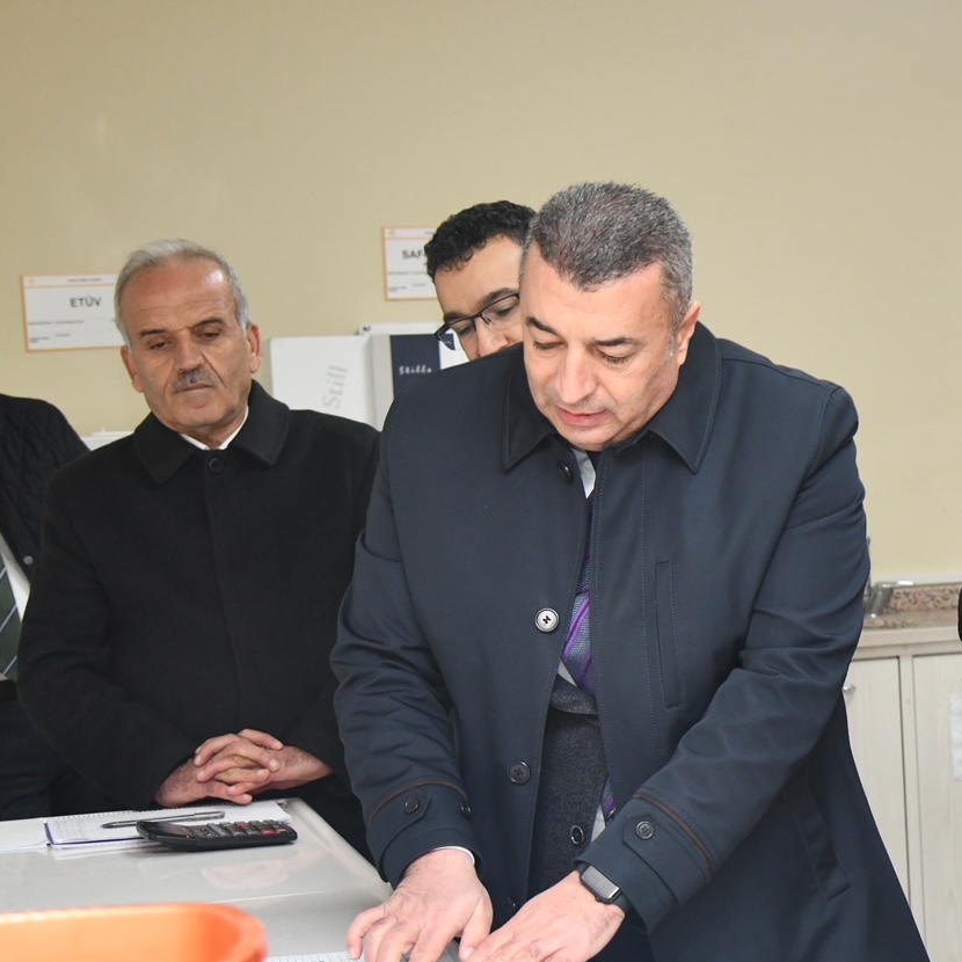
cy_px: 599
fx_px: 2924
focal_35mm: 93
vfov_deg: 18.7
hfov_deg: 17.8
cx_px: 1151
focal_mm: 44
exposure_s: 1/100
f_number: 5
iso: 1100
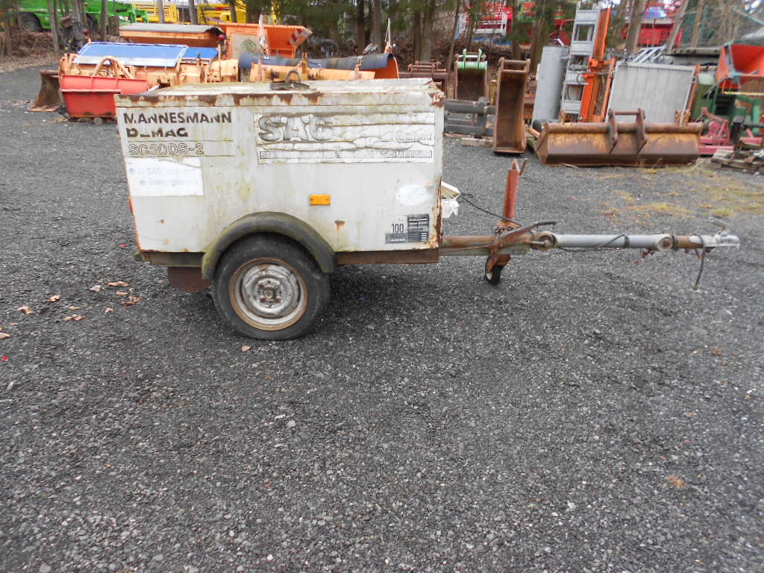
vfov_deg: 53.1
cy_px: 286
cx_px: 382
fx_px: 574
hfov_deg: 67.3
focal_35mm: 26
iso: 80
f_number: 3.2
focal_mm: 4.6
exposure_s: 1/40
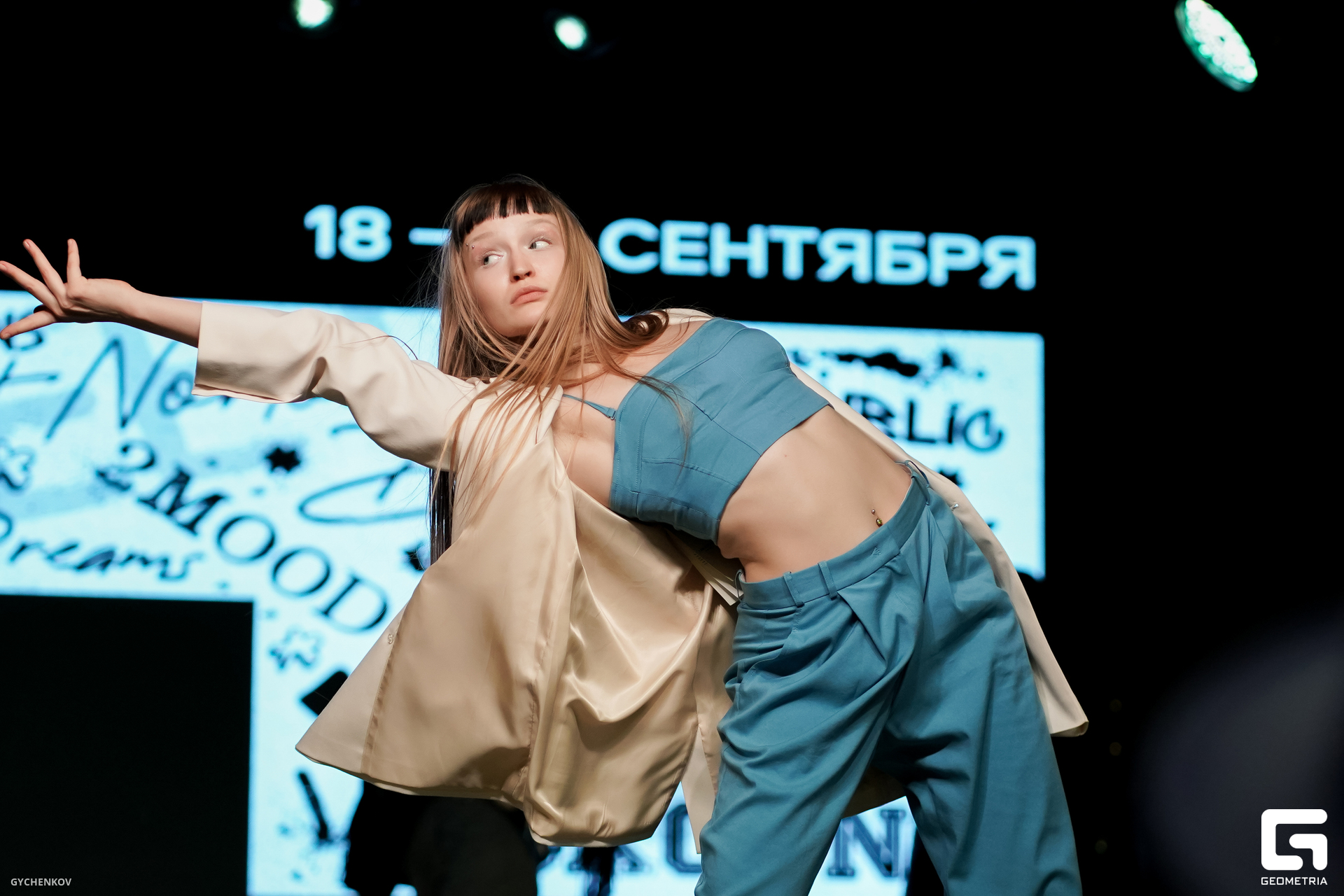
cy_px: 448
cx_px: 672
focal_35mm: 127
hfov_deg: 16.1
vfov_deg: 10.8
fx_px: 4741
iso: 1600
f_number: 2.5
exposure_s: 1/1250
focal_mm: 85
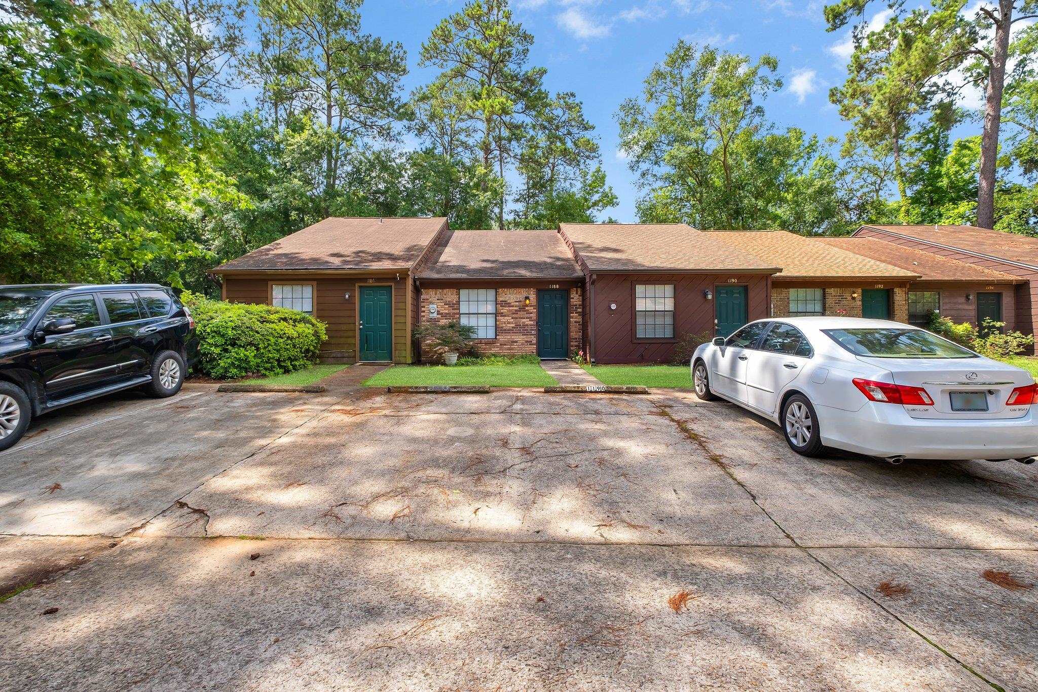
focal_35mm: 17
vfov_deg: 70.4
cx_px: 519
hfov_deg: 93.3
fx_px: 490
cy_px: 346
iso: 250
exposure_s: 1/280
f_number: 8
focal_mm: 11
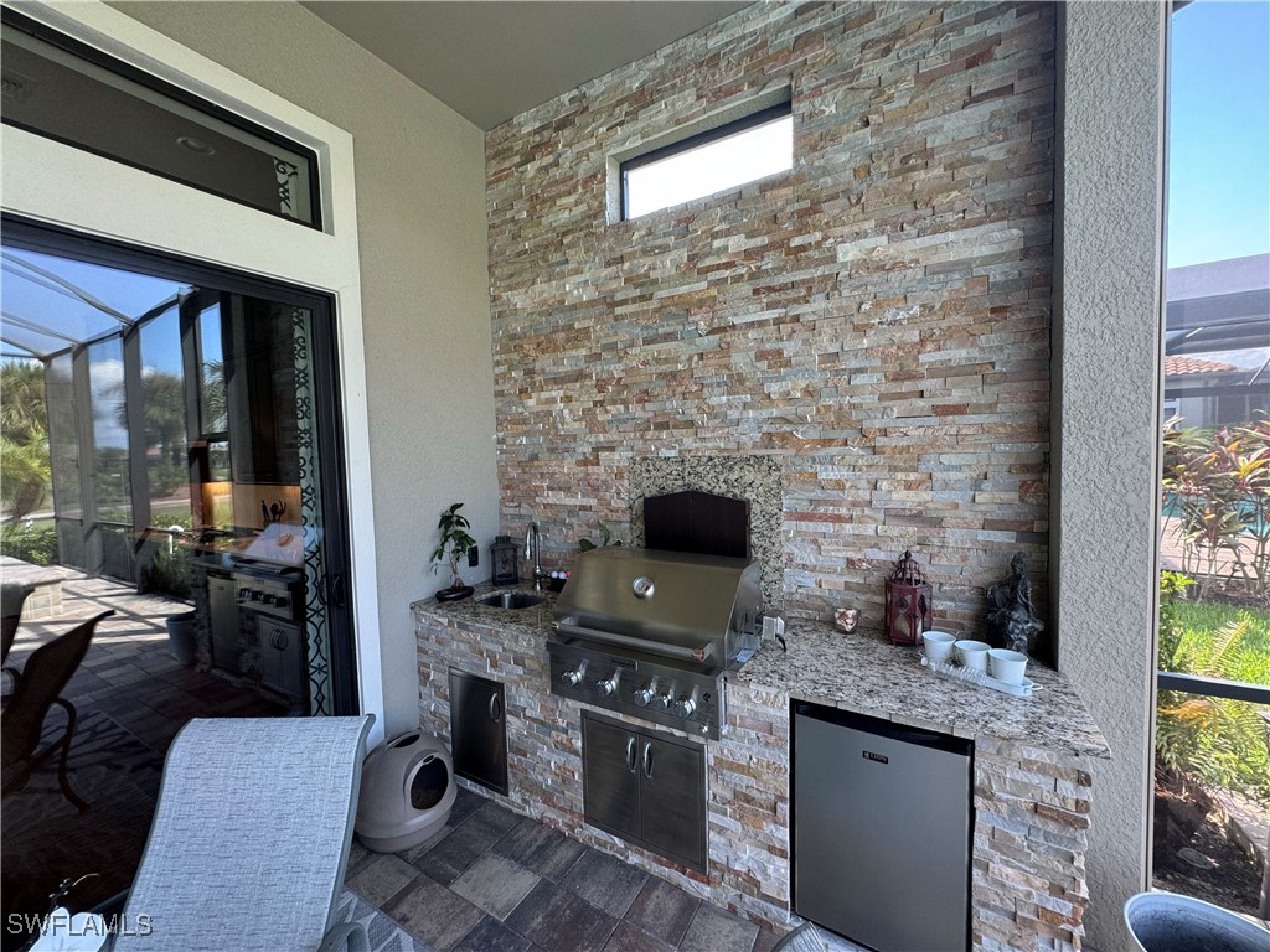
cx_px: 635
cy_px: 476
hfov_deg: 102.1
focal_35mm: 14
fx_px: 514
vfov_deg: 85.7
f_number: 2.2
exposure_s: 1/99
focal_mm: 2.22
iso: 80
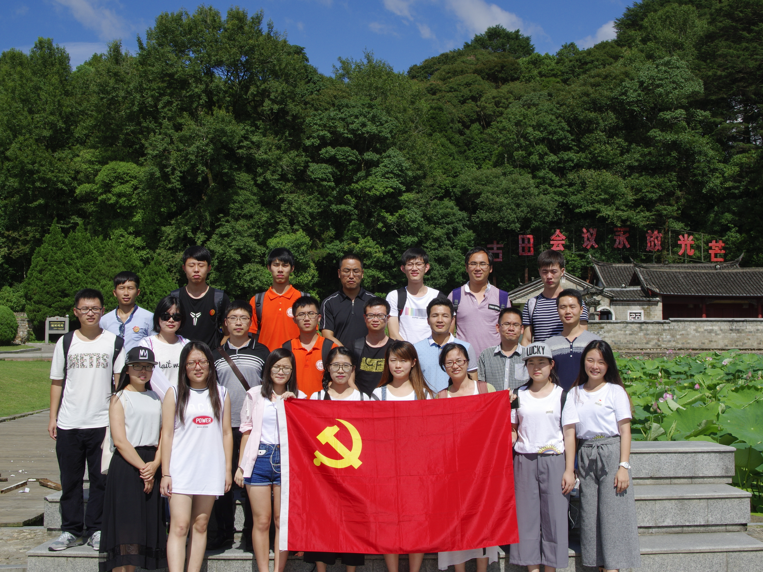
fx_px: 1036
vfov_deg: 30.9
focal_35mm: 47
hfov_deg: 40.4
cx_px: 403
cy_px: 284
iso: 100
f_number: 11
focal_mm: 29
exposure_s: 1/200
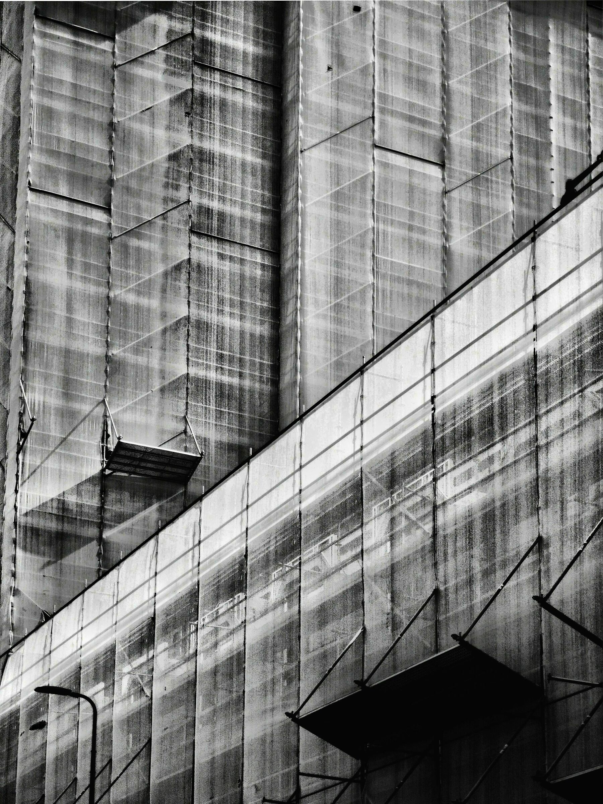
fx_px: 1881
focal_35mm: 81
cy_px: 402
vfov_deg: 24.1
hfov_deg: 18.2
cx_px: 302
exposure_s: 1/961
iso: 50
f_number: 2.4
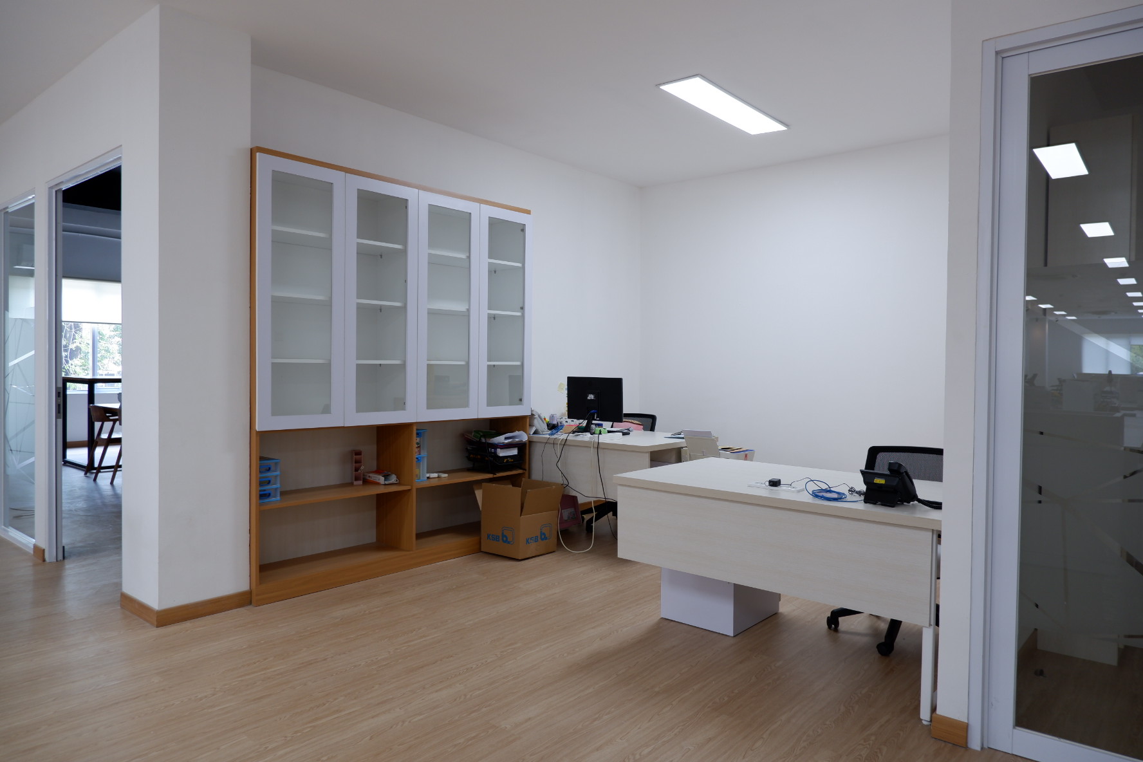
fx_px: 730
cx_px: 572
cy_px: 381
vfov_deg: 55.1
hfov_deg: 76.1
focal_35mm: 23
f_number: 3.5
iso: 200
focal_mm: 15.2
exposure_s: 1/30
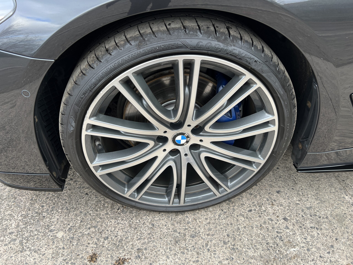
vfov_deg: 53.1
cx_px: 176
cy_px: 132
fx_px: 265
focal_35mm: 26
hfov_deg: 67.3
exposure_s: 1/147
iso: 32
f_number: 1.5
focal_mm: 5.7
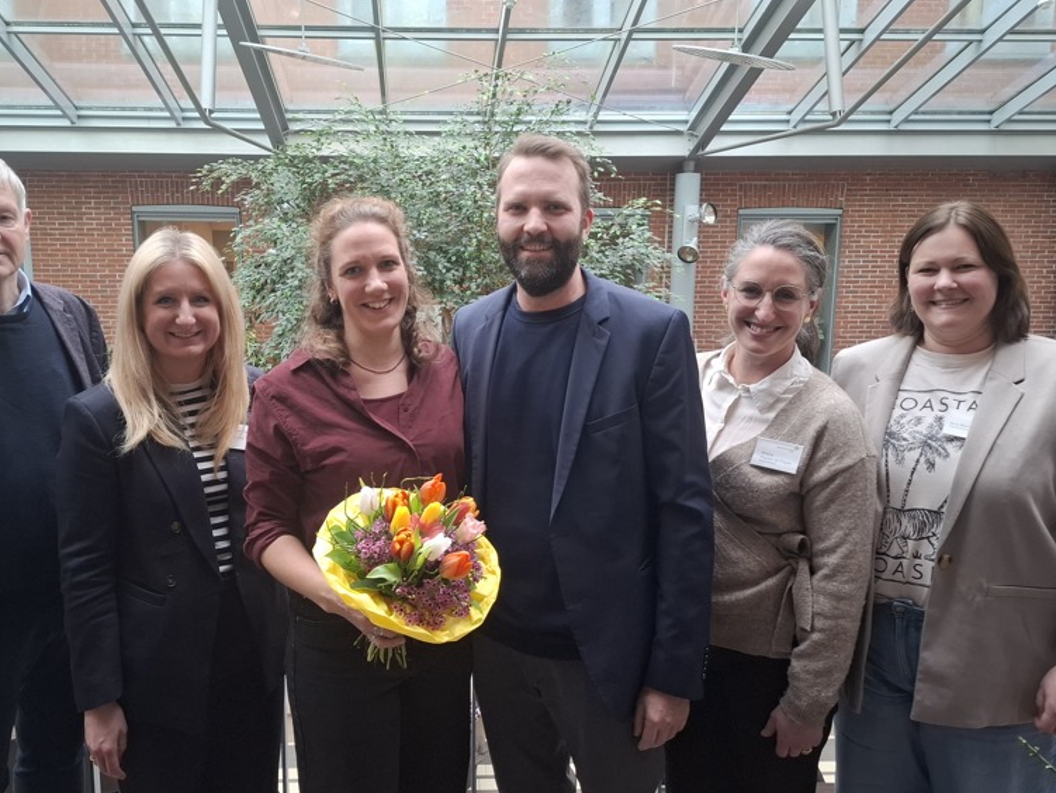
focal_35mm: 30
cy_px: 393
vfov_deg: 46.8
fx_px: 916
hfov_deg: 59.7
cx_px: 450
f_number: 1.8
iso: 200
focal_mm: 5.54
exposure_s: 1/50
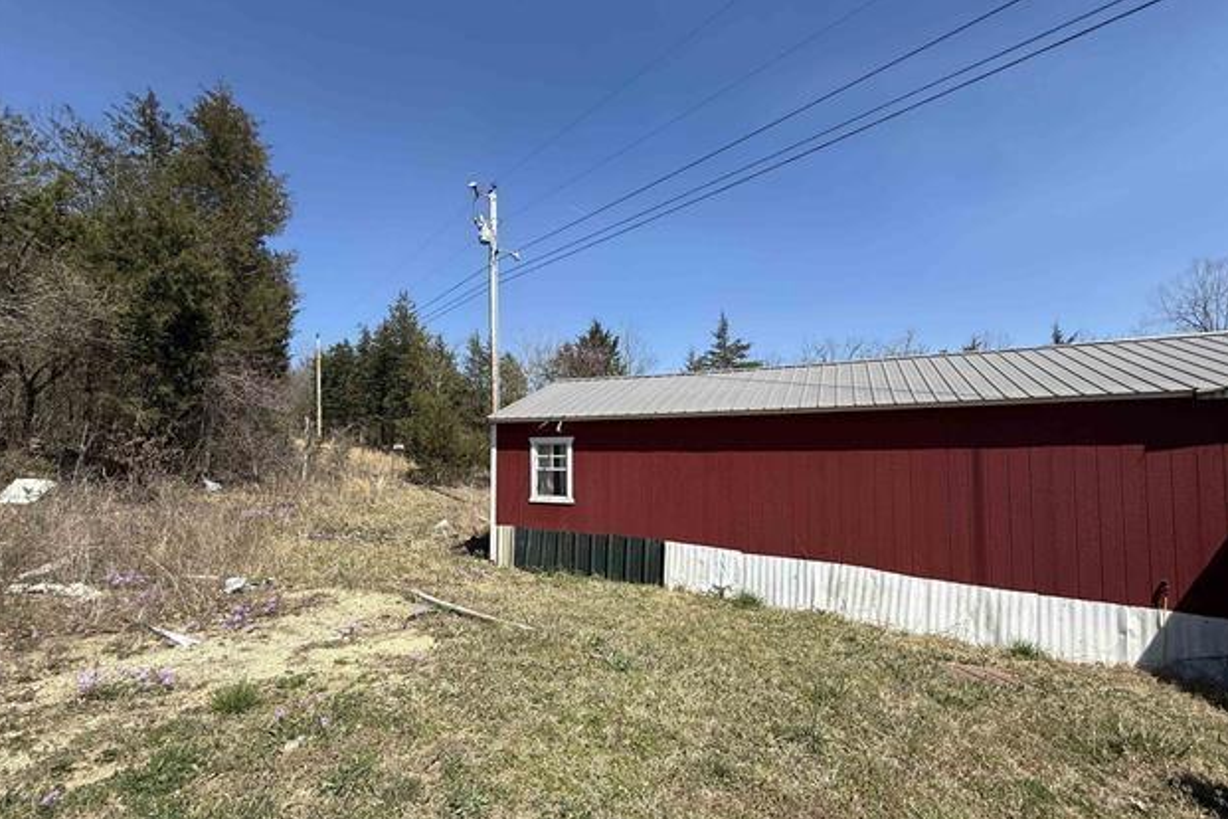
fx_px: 512
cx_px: 623
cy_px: 439
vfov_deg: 77.2
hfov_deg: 100.4
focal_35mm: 15
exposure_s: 1/2024
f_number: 2.2
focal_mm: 2.22
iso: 50
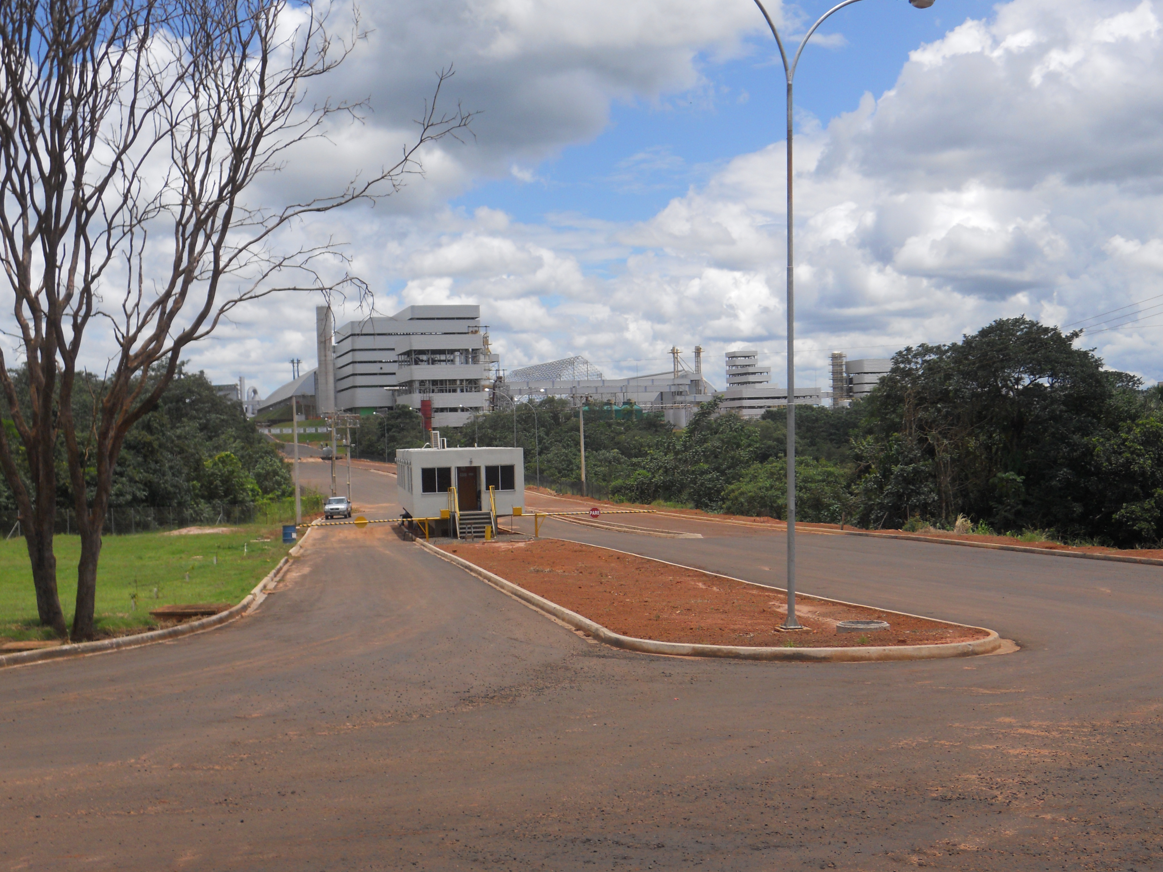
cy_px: 440
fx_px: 1445
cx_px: 607
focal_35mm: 43
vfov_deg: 33.6
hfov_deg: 43.8
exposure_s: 1/400
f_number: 6.4
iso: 80
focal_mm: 7.3
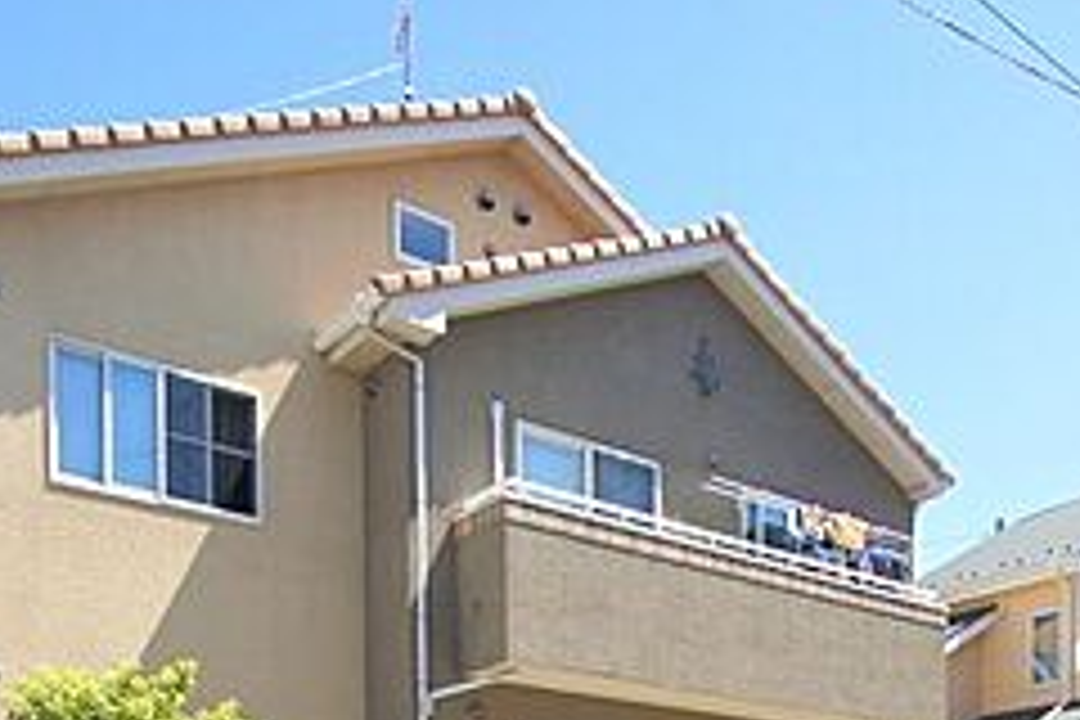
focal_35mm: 40
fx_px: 1200
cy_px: 918
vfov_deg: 28.0
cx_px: 819
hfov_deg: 46.6
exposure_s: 1/160
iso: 100
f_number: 7.1
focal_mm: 10
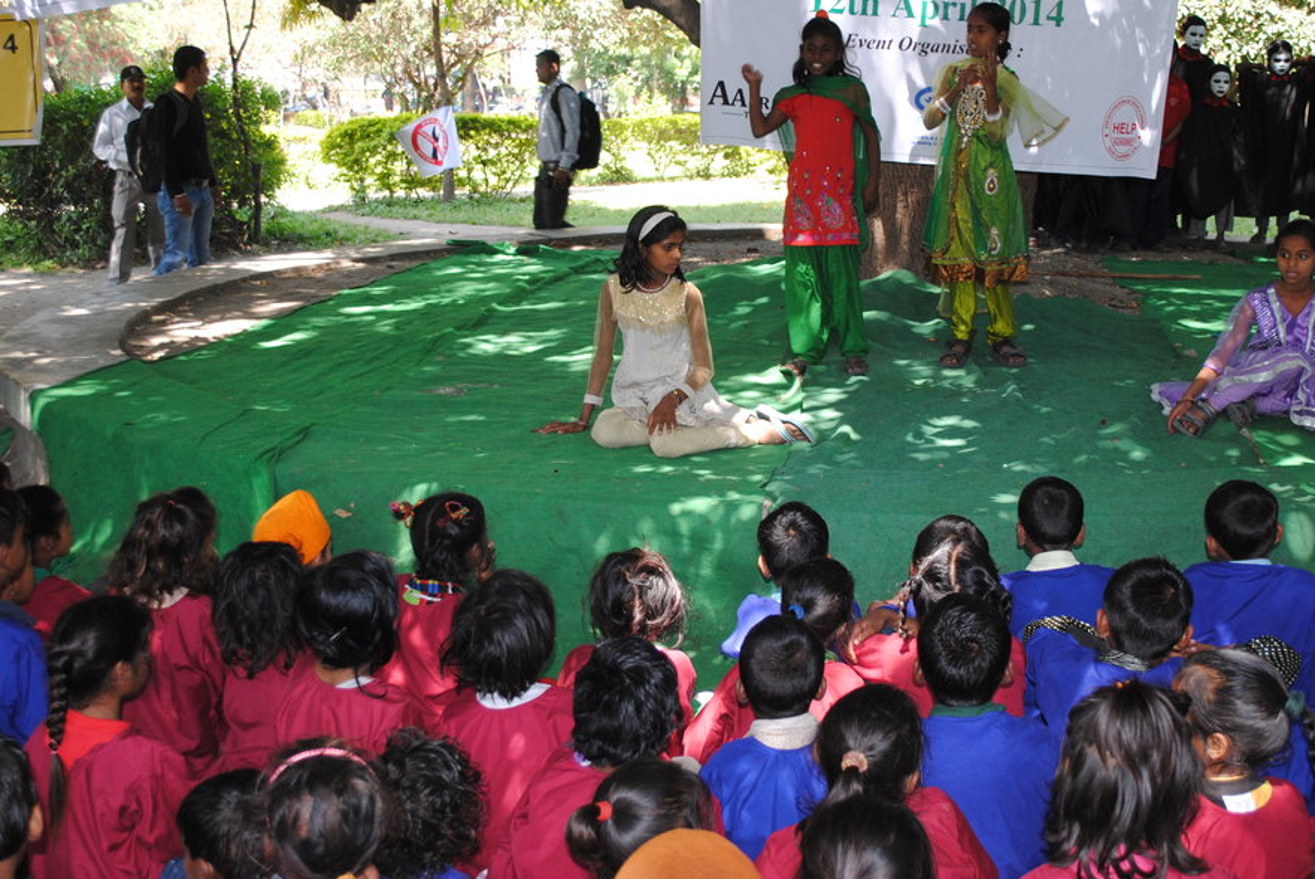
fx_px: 1849
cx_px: 761
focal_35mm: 51
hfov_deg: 39.0
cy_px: 372
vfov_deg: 26.7
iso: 200
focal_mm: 29
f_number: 4.5
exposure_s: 1/60
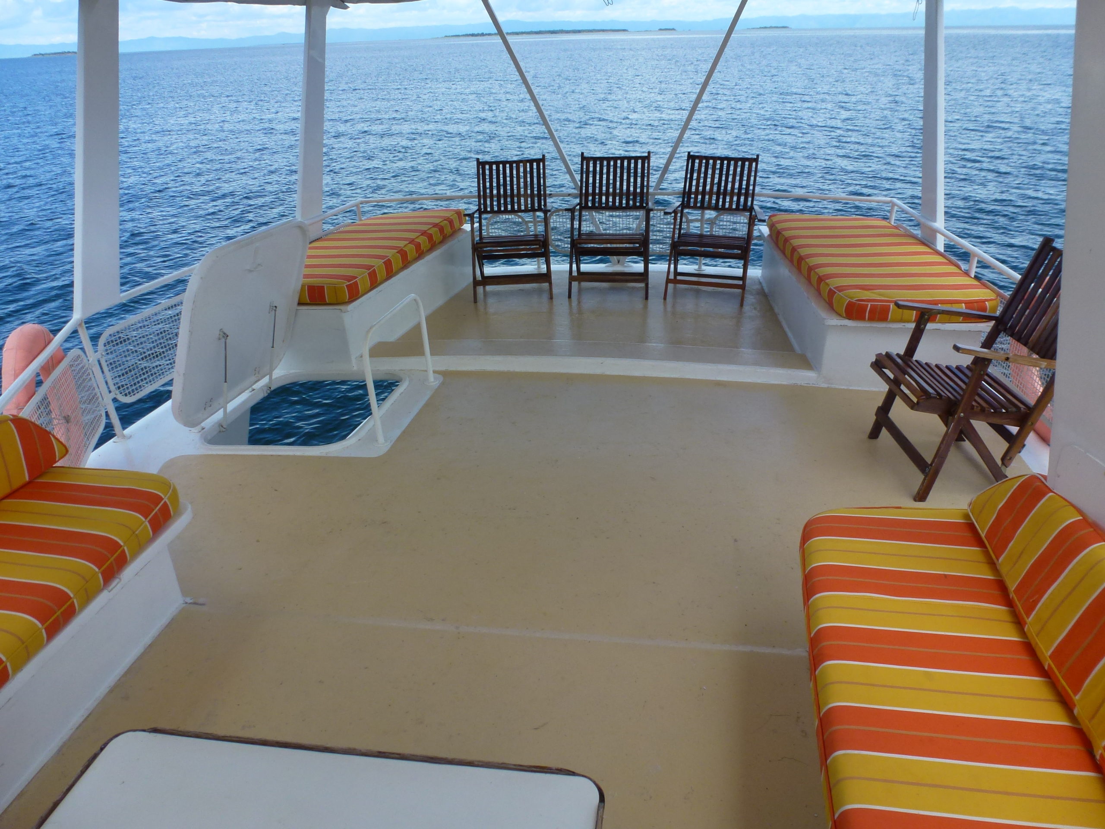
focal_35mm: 24
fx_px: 766
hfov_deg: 71.6
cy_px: 414
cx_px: 552
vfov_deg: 56.8
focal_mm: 4.3
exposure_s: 1/500
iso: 100
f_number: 4
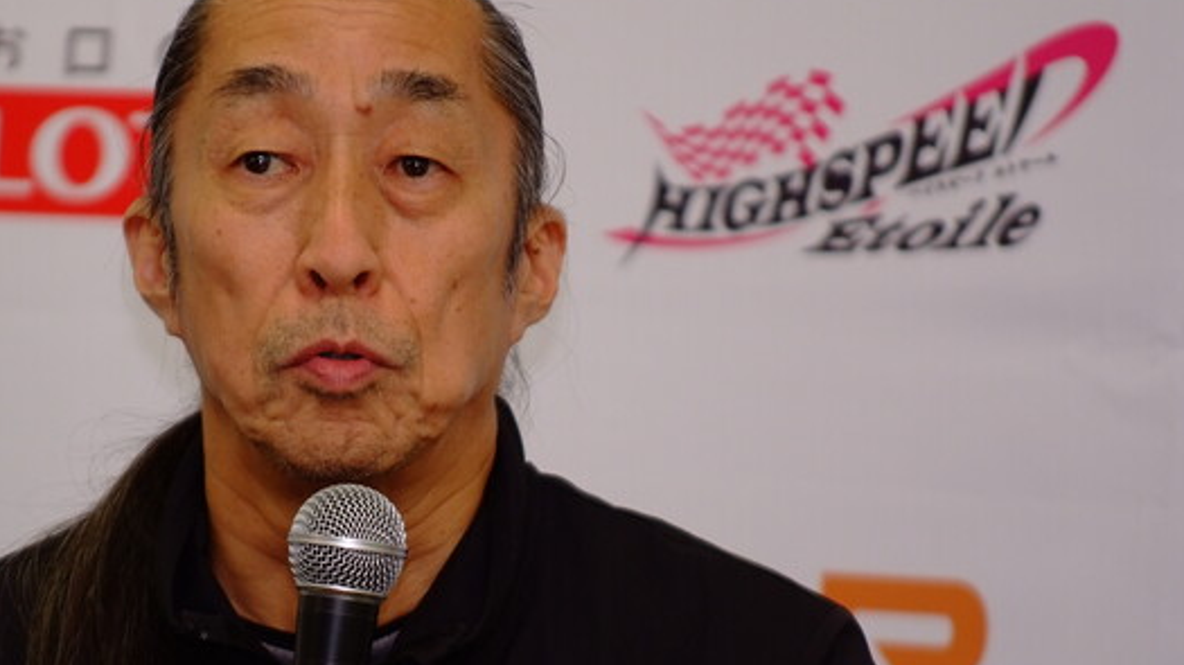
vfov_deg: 2.8
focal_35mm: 431
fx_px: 13528
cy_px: 381
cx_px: 392
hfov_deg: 5.0
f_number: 2.8
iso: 400
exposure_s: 1/250
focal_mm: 200
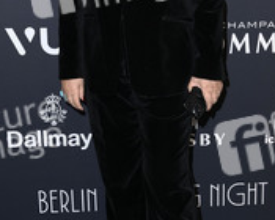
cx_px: 152
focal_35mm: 77
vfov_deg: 19.8
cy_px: 60
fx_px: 627
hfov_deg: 24.7
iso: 500
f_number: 5.6
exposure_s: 1/250
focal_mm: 36
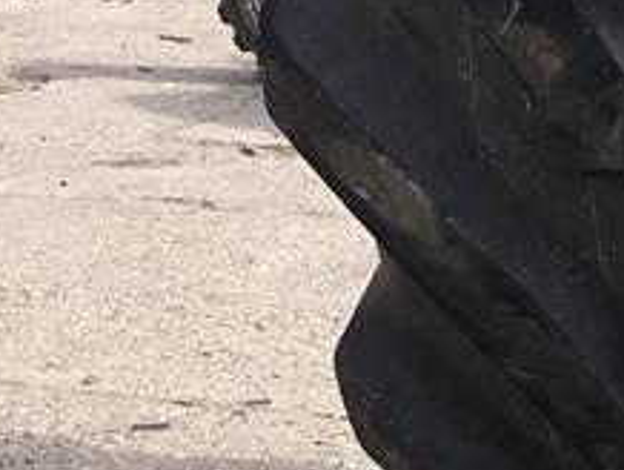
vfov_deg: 9.4
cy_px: -235
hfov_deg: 12.4
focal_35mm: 154
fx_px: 2779
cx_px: 847
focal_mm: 3.99
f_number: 1.8
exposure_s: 1/1033
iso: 20
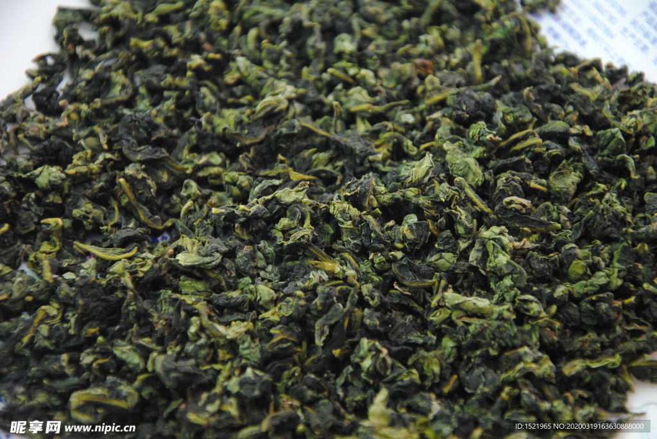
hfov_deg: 13.0
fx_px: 2877
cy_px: 220
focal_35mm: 158
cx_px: 328
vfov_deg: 8.7
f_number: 5.6
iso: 400
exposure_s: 1/40
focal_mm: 105
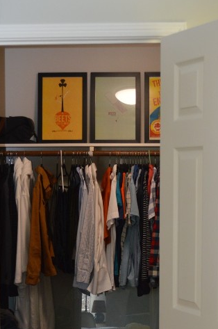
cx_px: 109
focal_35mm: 78
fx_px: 711
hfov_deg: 17.4
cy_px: 254
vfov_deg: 25.7
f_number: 4.8
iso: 640
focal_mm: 32
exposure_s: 1/60
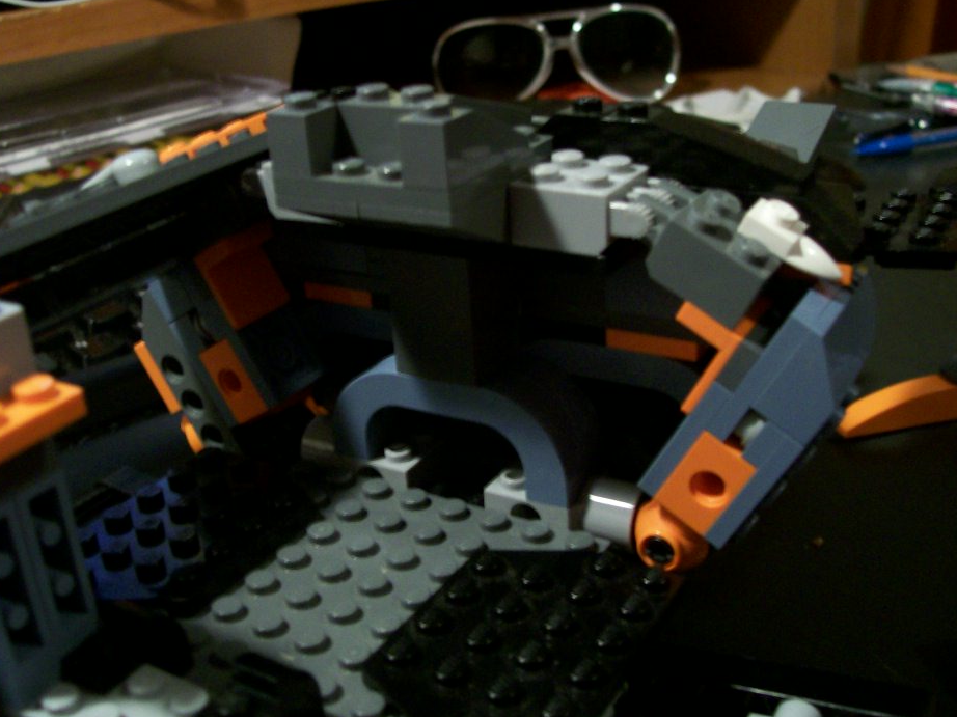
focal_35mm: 40
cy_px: 344
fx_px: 1106
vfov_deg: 35.9
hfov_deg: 46.7
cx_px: 434
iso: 160
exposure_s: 1/8
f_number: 2.7
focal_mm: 6
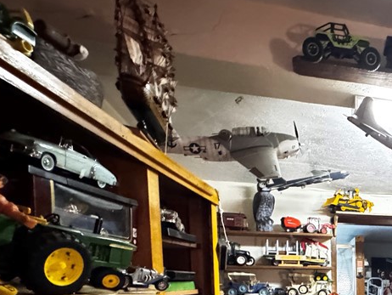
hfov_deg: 47.9
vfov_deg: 39.2
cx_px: 395
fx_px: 351
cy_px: 307
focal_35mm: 31
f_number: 2.2
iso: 2000
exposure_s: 1/20
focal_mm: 2.22
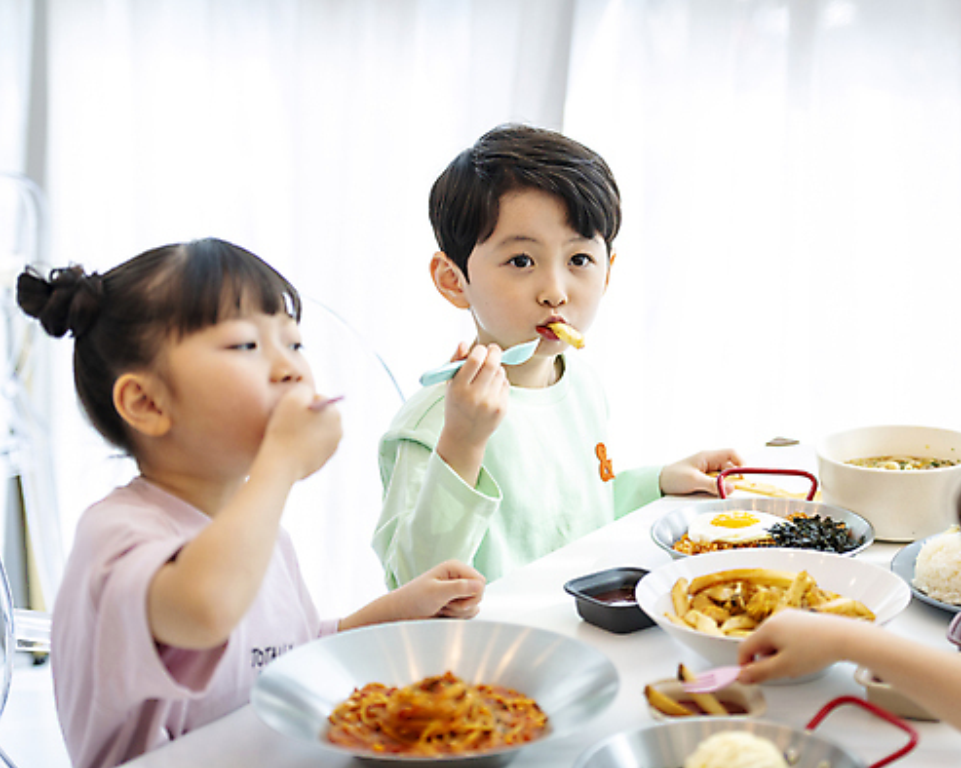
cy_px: 384
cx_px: 513
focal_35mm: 80
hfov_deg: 23.9
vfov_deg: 19.2
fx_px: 2274
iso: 200
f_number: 2.8
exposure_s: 1/320
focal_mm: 70
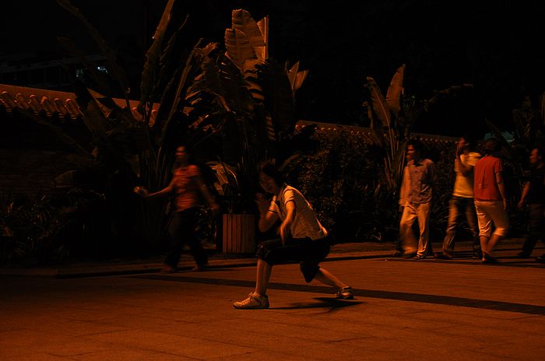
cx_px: 272
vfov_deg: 22.5
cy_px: 180
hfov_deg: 33.5
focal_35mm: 60
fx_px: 907
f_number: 4.5
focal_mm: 40
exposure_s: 1/15
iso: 800
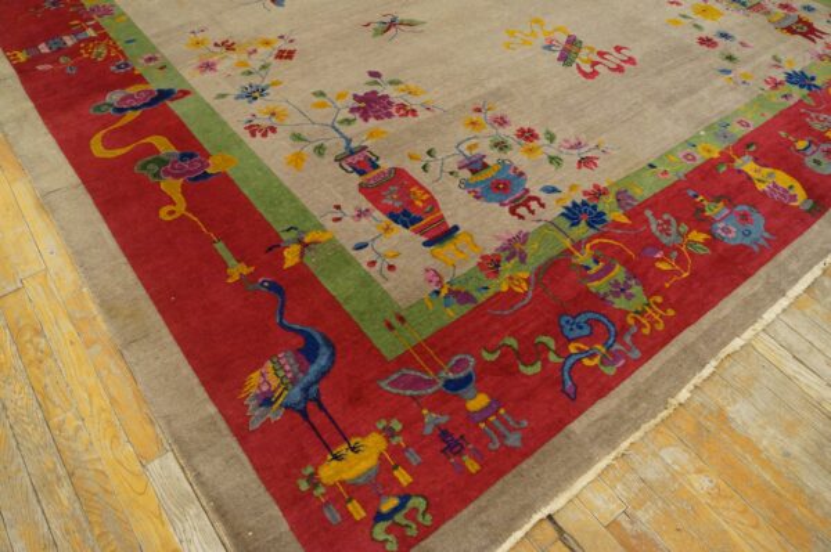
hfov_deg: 67.4
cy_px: 276
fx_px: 623
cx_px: 416
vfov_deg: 47.9
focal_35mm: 27
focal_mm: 18
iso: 2500
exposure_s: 1/160
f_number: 4
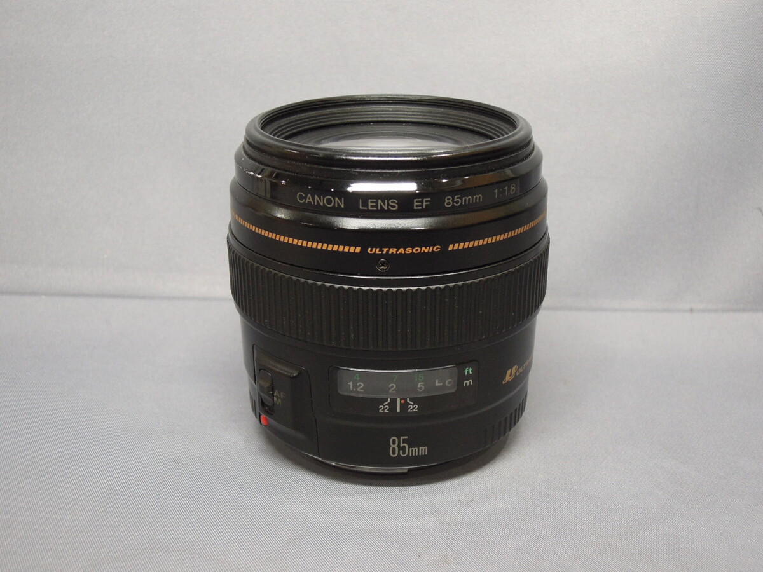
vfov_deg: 32.2
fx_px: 992
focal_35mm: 45
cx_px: 382
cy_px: 286
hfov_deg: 42.1
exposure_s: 1/40
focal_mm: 8.1
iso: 400
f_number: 3.5
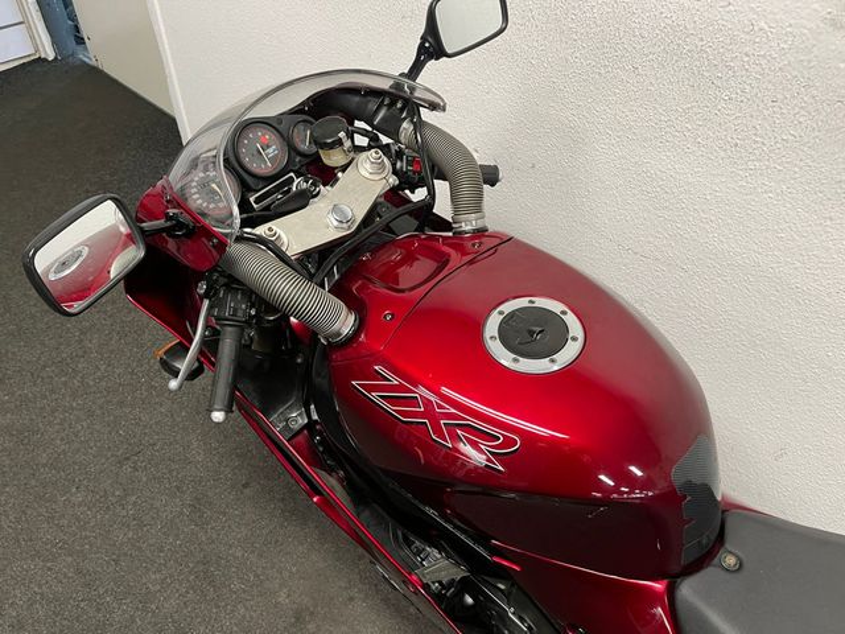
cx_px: 422
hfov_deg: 67.3
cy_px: 317
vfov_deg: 53.1
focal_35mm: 26
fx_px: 635
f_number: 1.6
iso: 125
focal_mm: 5.1
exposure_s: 1/50
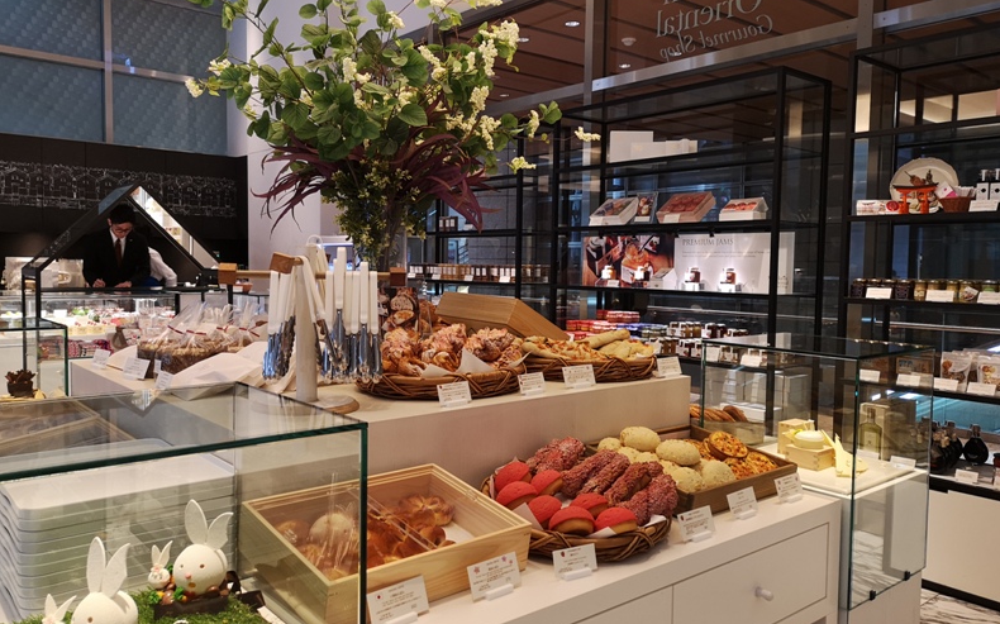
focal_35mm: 29
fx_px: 790
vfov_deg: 43.1
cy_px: 303
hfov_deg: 64.7
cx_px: 499
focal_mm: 3.95
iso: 160
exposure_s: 1/50
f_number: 1.8
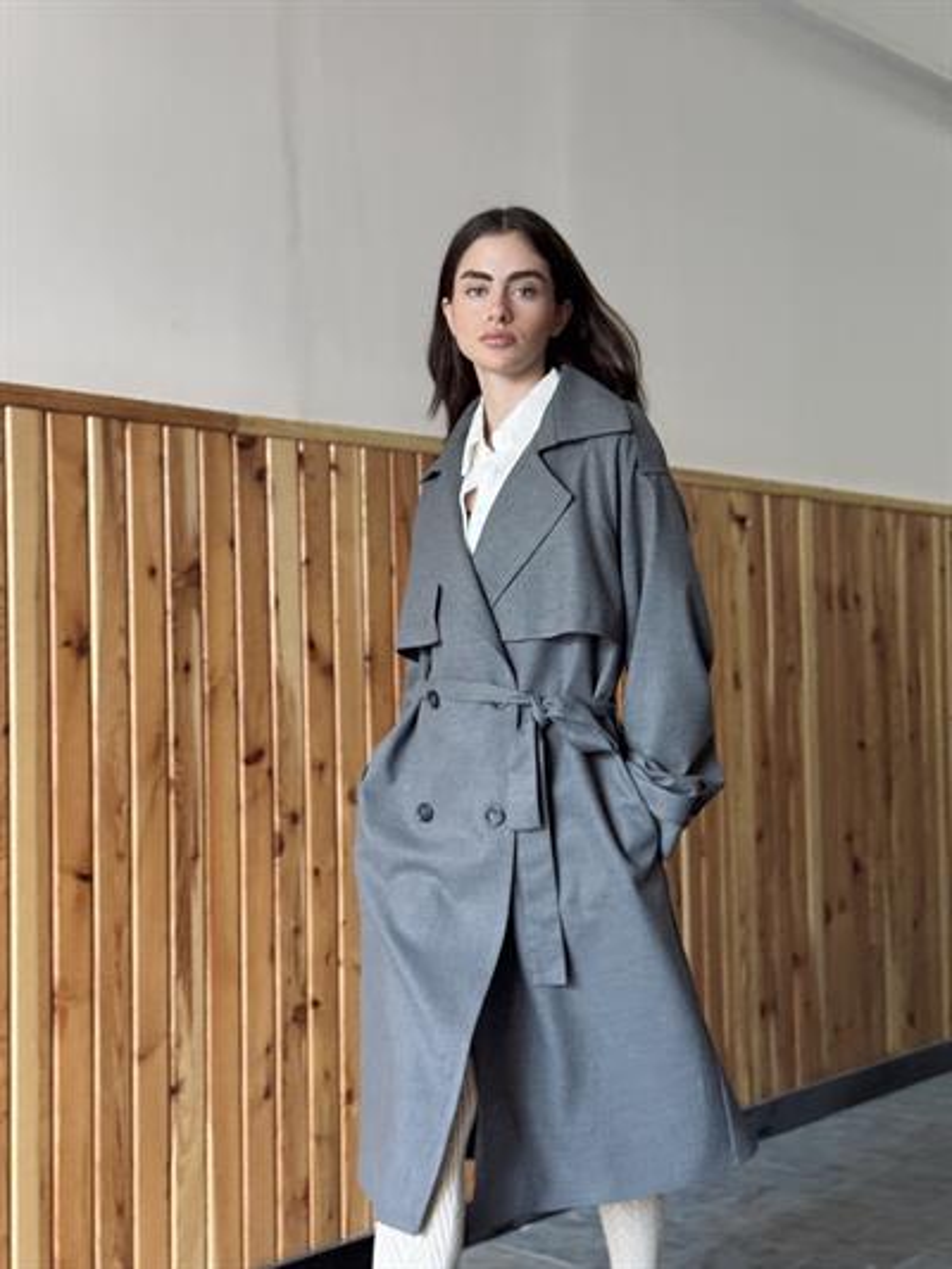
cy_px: 634
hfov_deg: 30.3
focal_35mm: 48
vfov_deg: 39.6
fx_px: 1759
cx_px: 476
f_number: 1.78
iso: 250
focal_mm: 6.76
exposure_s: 1/49
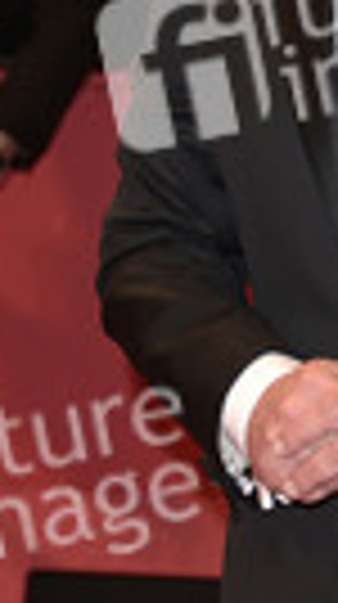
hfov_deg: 4.9
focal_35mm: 244
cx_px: 460
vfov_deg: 8.8
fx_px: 3902
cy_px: 270
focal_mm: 78
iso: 800
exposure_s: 1/250
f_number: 5
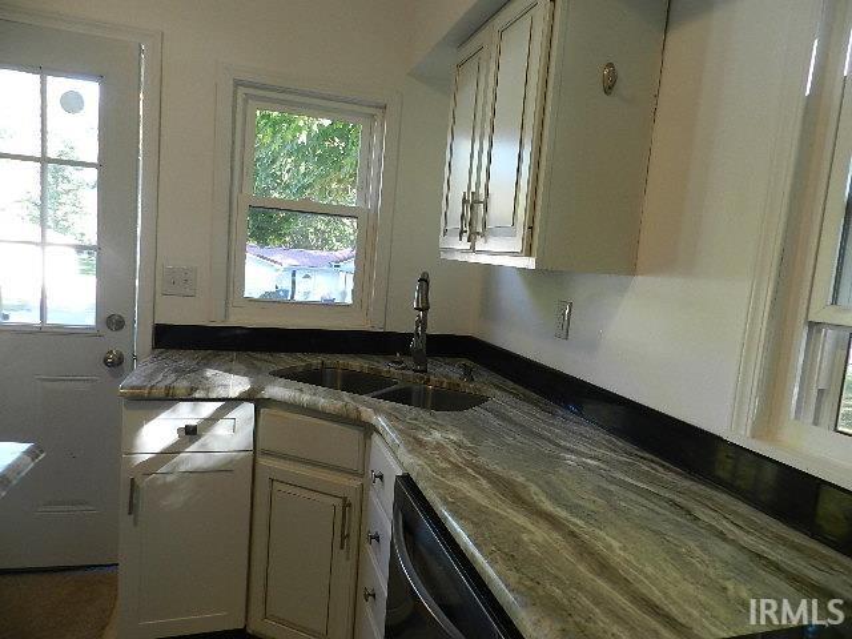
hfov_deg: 73.9
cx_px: 426
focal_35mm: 23
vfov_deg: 58.9
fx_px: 566
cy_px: 320
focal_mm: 4
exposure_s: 1/30
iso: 160
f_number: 3.4
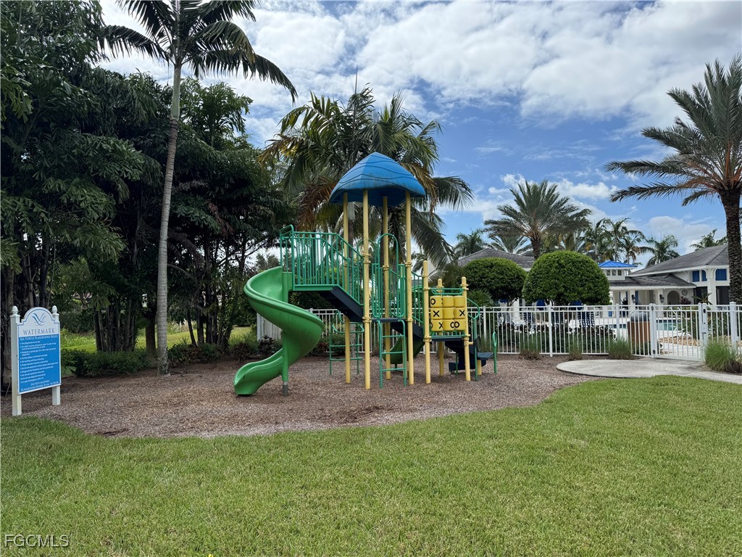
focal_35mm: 24
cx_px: 371
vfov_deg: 56.8
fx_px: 514
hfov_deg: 71.6
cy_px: 278
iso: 80
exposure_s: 1/4950
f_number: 1.78
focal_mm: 6.76
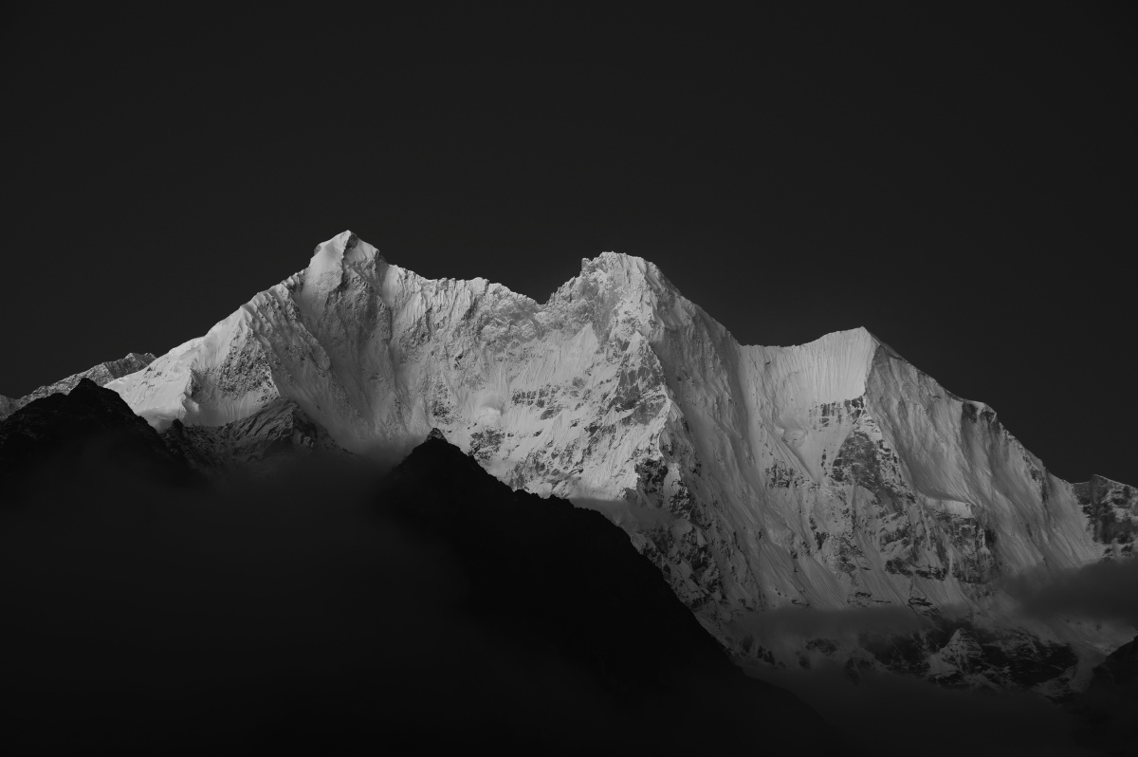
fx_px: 1832
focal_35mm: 58
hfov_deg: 34.5
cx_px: 569
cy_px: 378
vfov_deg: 23.3
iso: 100
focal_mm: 39
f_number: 4.5
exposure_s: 1.11
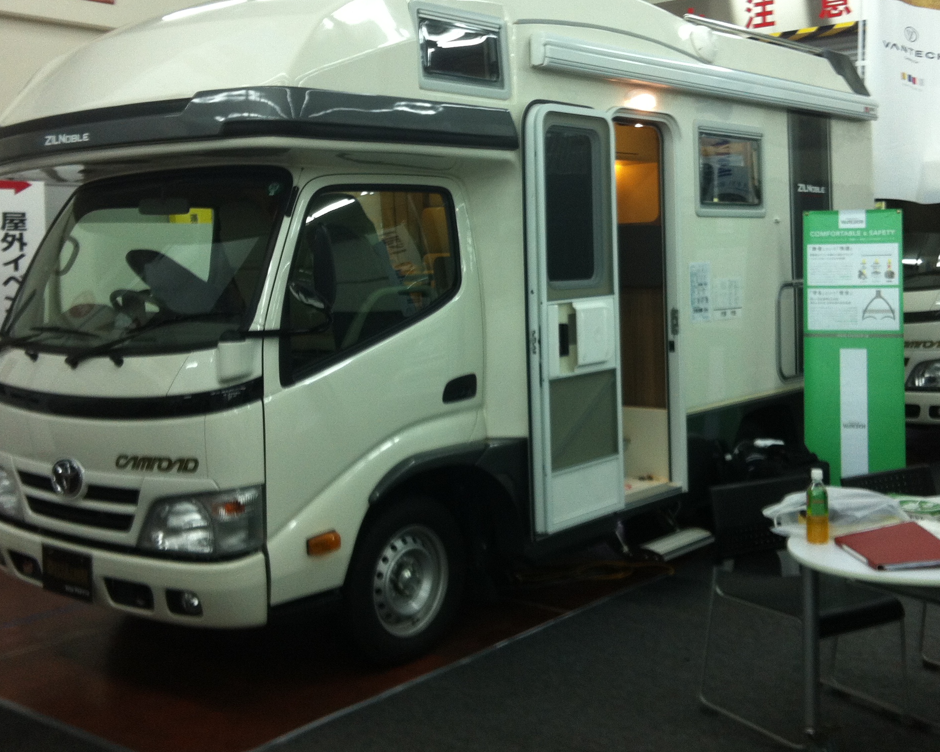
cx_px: 478
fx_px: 1308
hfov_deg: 39.5
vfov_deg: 32.0
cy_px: 286
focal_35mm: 47
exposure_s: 1/15
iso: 80
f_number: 2.8
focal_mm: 3.85
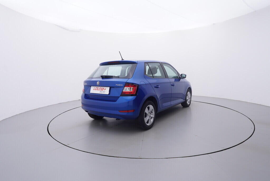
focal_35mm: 22
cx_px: 135
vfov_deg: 56.2
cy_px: 90
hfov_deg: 77.3
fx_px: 169
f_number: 5
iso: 200
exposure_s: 1/80
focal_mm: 15
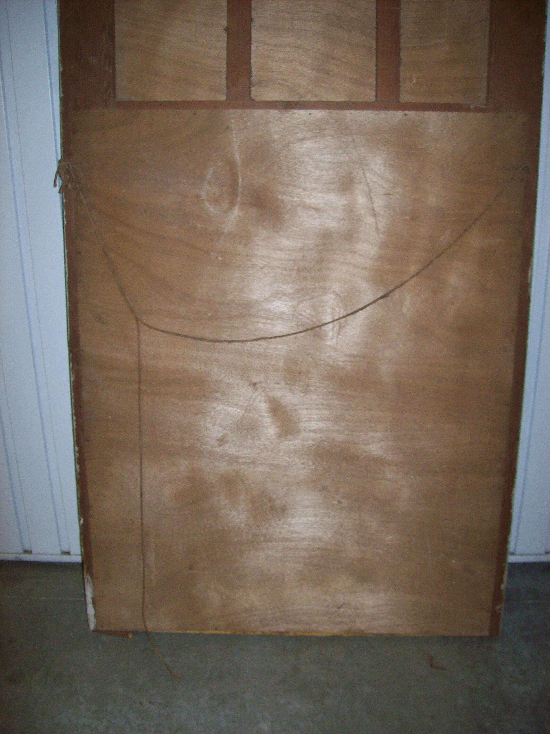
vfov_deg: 51.4
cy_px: 367
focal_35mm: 36
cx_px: 275
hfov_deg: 39.6
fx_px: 763
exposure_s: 1/64
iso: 200
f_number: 2.7
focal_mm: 6
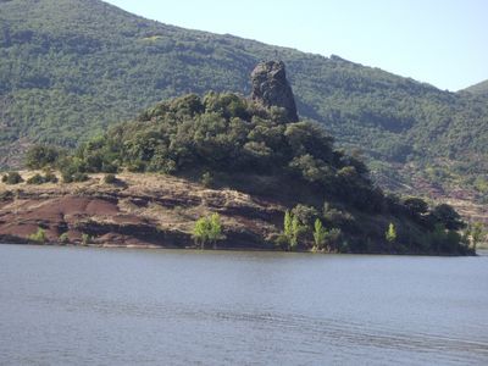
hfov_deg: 17.4
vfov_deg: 13.1
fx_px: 1593
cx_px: 244
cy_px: 183
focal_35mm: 113
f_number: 5.4
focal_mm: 23.7
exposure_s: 1/200
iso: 100
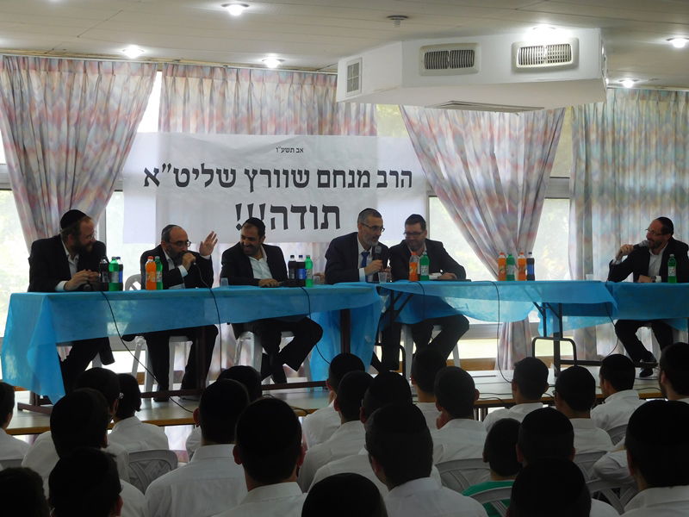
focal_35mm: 70
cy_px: 258
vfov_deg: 21.0
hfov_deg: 27.8
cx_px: 344
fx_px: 1393
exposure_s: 1/30
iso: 140
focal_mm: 12.5
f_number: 4.5
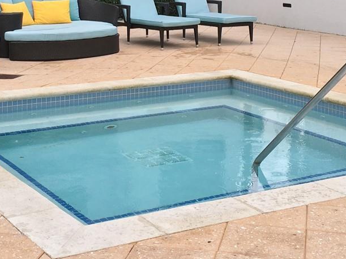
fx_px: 759
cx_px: 149
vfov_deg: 18.8
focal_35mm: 76
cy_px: -5
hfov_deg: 25.6
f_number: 2.2
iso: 25
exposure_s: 1/291
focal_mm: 4.15
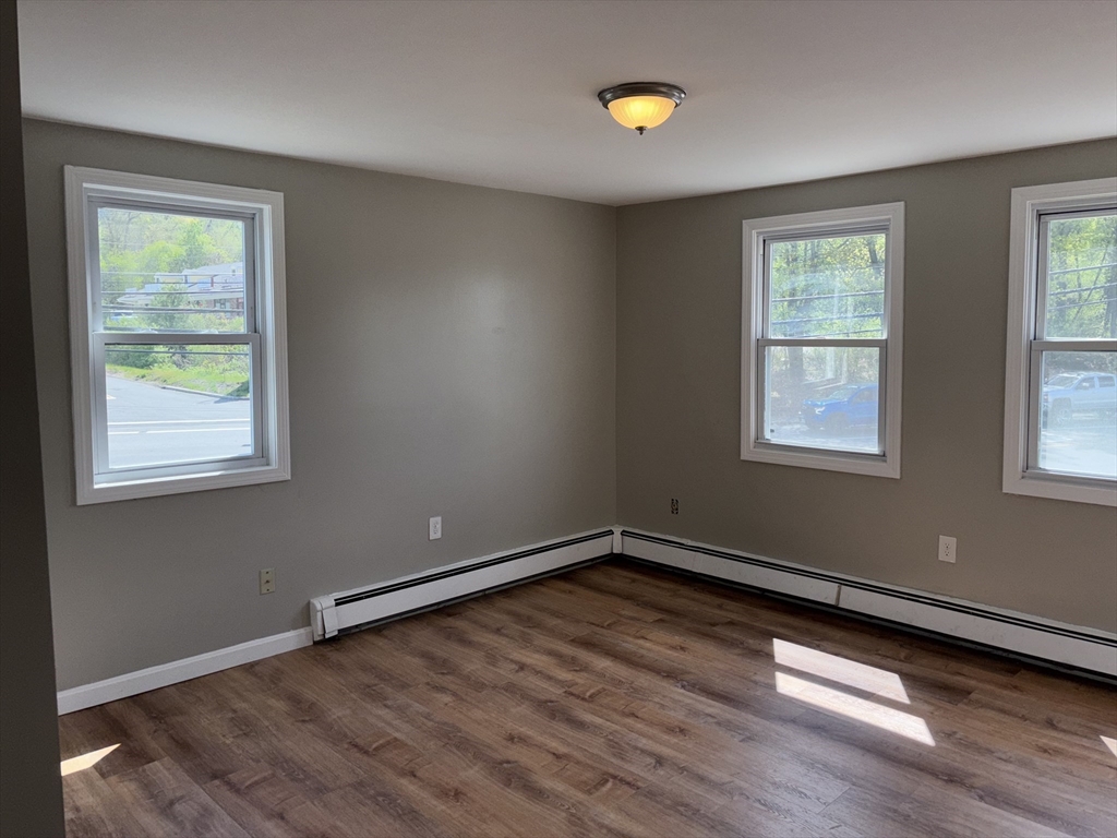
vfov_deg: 53.1
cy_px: 419
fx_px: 839
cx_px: 558
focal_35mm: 26
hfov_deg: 67.3
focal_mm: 5.96
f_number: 1.6
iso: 32
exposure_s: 1/951
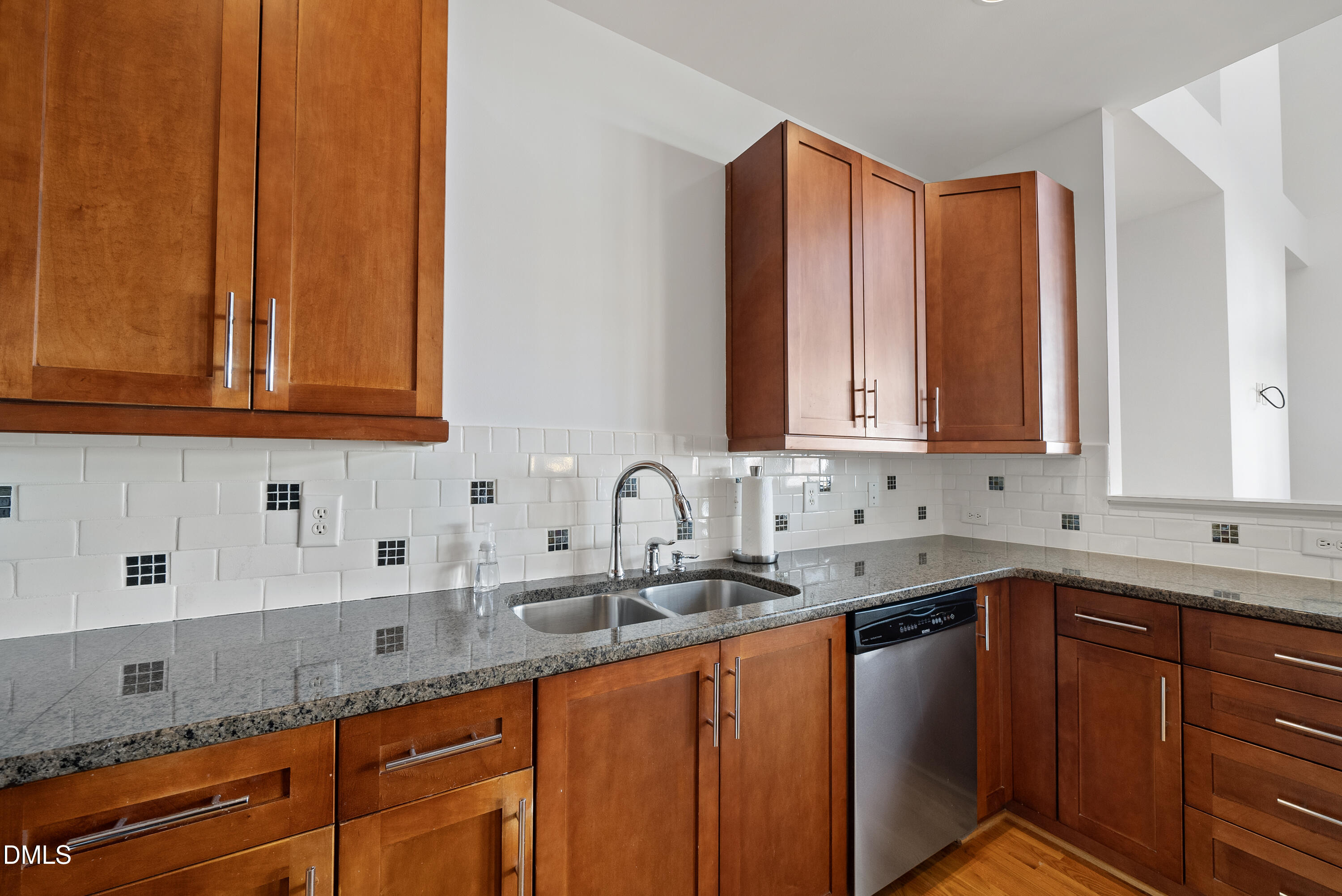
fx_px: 485
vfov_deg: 85.5
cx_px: 671
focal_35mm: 13
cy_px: 448
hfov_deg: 108.3
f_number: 7.1
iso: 800
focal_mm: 13
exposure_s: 1/8
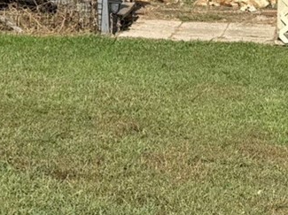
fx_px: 1180
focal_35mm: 142
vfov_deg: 10.2
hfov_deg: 12.9
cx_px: -194
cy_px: -72
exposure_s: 1/5319
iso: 80
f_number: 1.78
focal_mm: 6.76
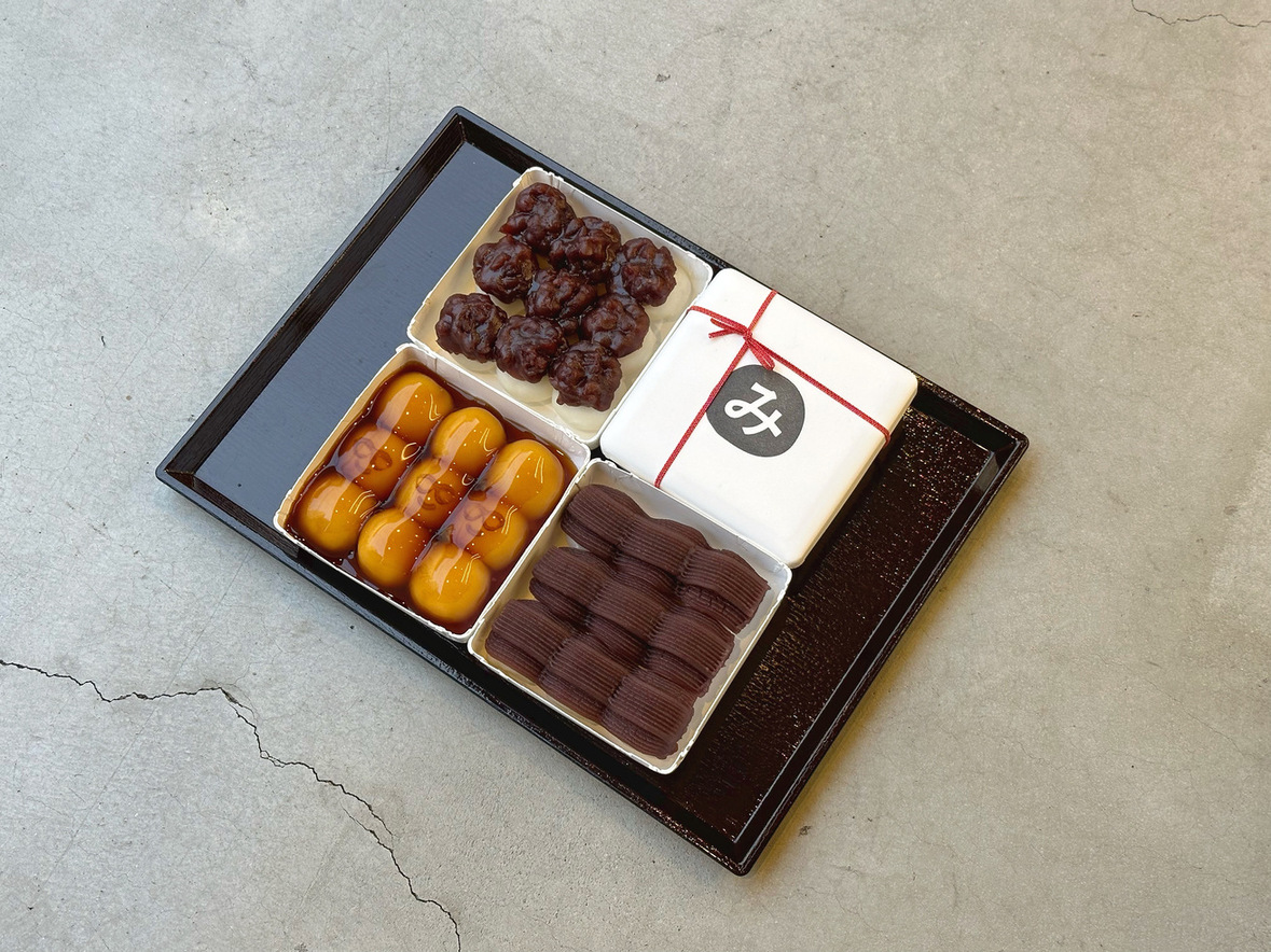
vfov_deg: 30.3
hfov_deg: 39.7
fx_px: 1762
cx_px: 636
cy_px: 476
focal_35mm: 48
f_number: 1.78
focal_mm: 6.86
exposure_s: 1/120
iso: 64
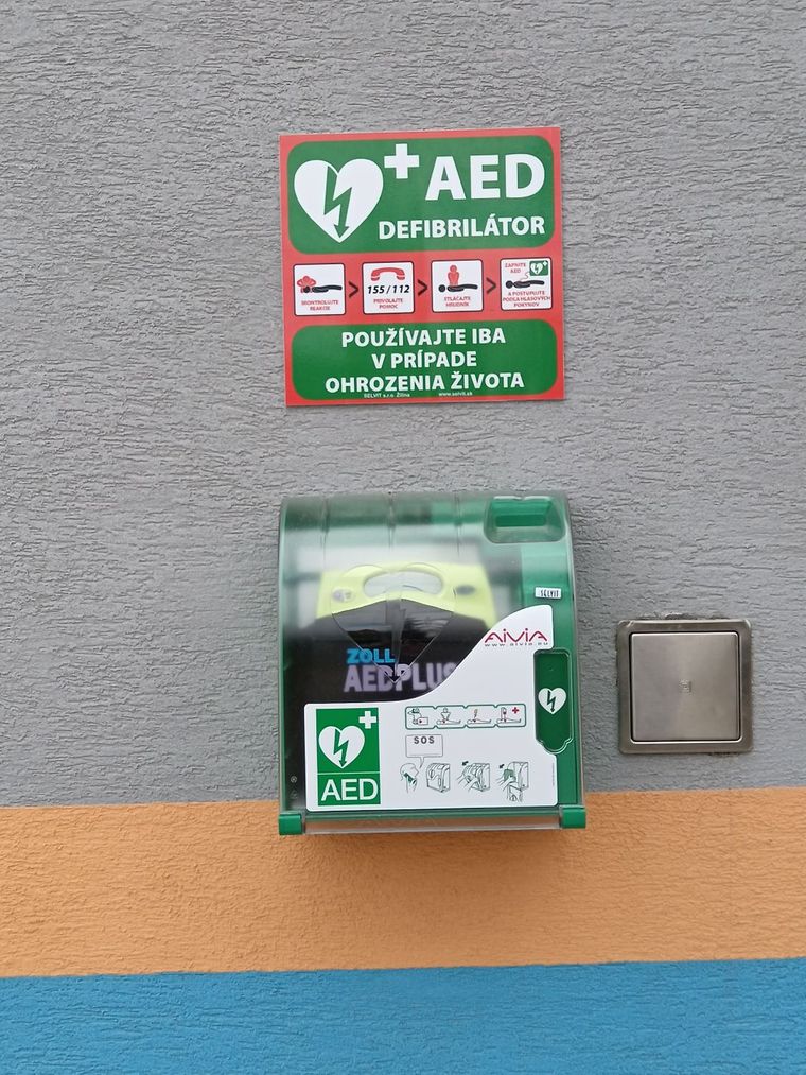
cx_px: 403
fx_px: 1552
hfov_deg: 29.1
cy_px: 538
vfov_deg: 38.2
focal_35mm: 50
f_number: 1.9
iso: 100
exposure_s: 1/428
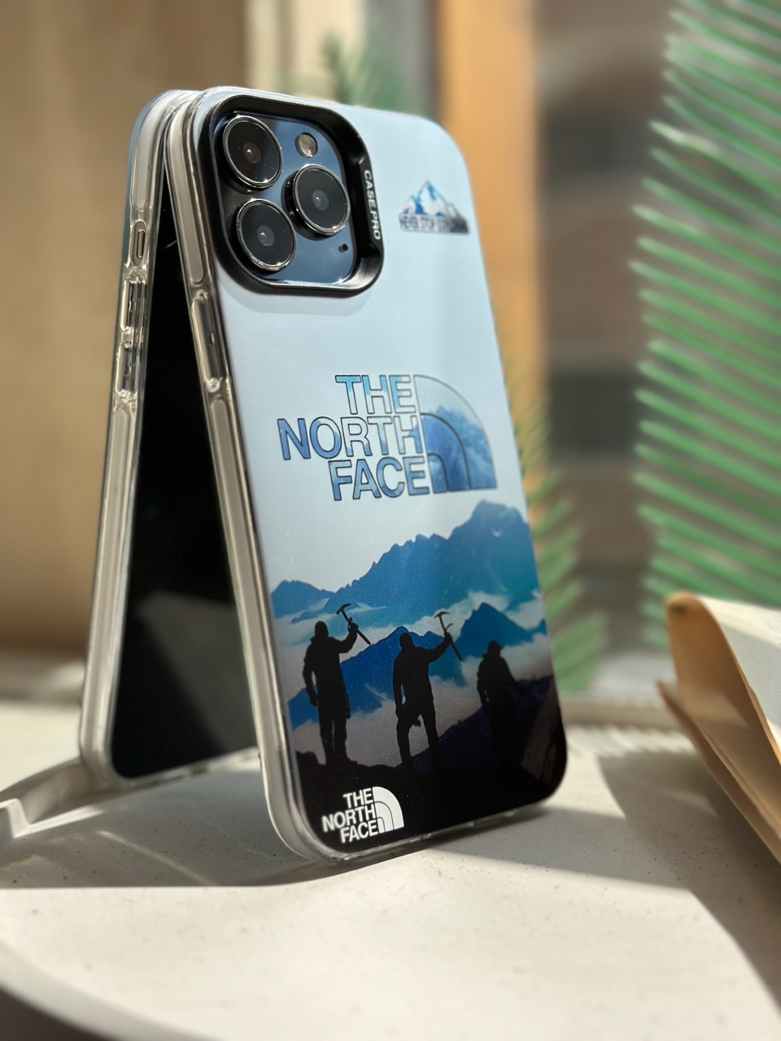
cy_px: 520
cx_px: 390
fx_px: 1444
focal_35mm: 48
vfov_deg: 39.7
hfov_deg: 30.3
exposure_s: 1/6211
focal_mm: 6.86
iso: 100
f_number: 1.78
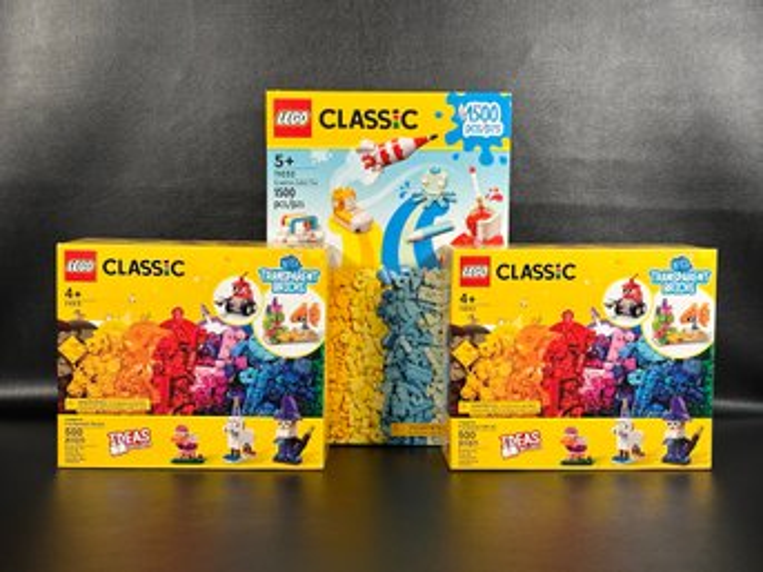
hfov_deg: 39.7
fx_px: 1058
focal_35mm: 48
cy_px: 286
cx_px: 382
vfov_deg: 30.2
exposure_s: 1/60
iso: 64
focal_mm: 6.86
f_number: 1.78
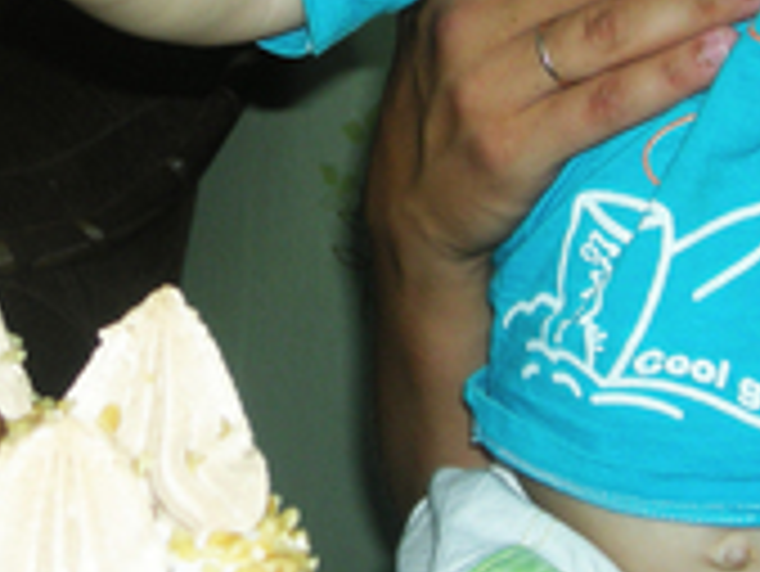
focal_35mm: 93
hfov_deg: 21.0
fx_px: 2043
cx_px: 270
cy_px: 18
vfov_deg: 15.7
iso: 50
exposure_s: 1/30
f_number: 2.8
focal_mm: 5.7
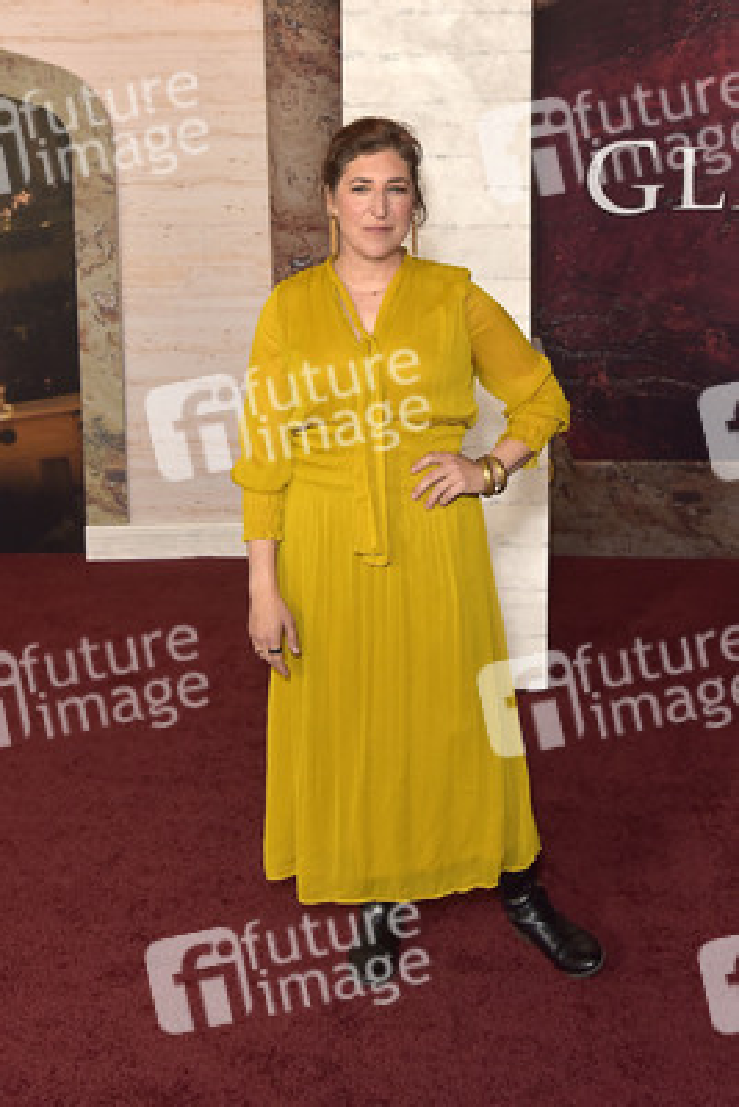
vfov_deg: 50.7
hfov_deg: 35.1
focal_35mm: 38
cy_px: 554
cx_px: 370
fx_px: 1169
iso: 1000
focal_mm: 38
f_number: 5.6
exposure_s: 1/250
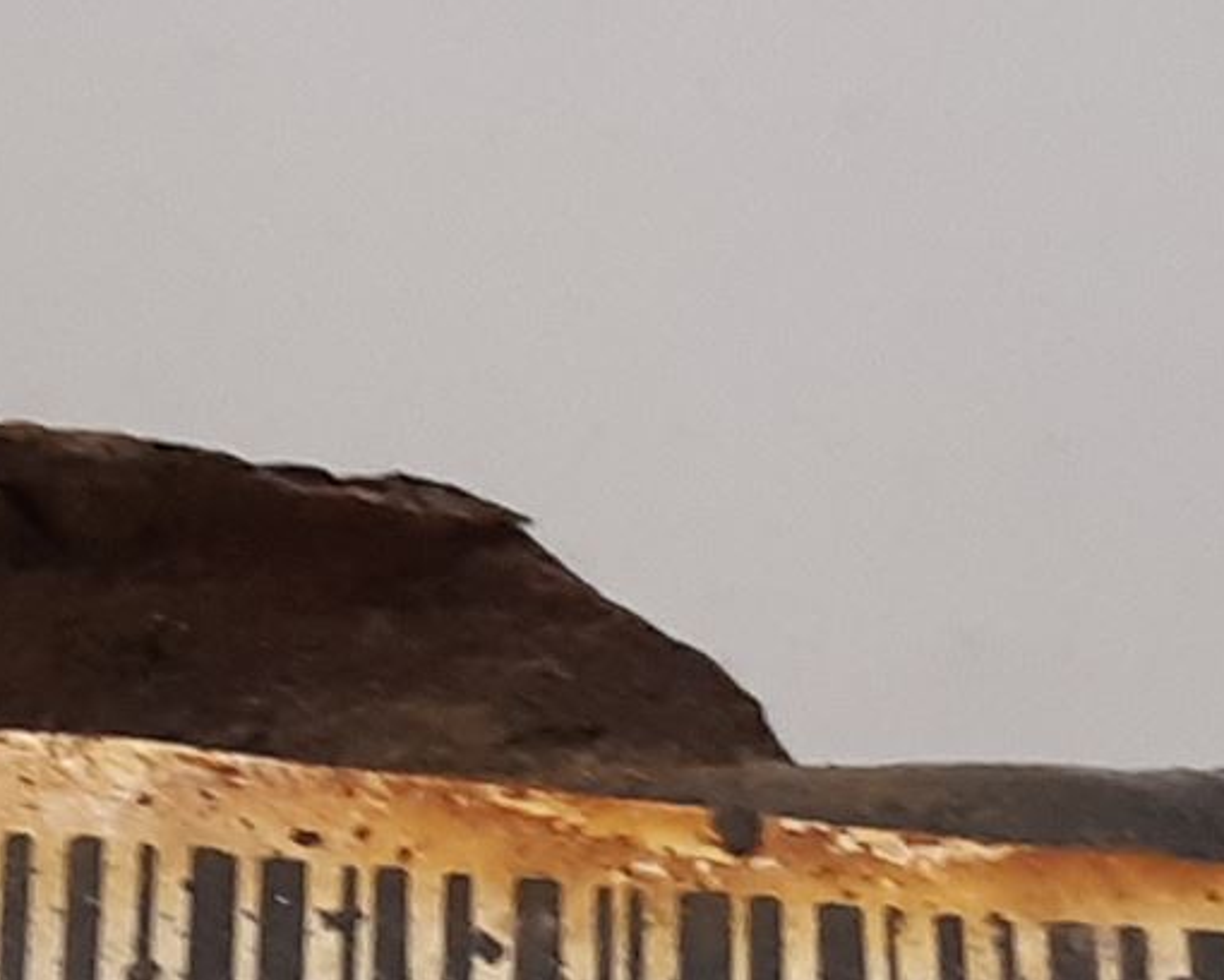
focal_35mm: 102
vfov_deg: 14.1
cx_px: 370
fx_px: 3695
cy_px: 1499
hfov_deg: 18.7
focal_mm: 3.93
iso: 160
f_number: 1.7
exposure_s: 1/50
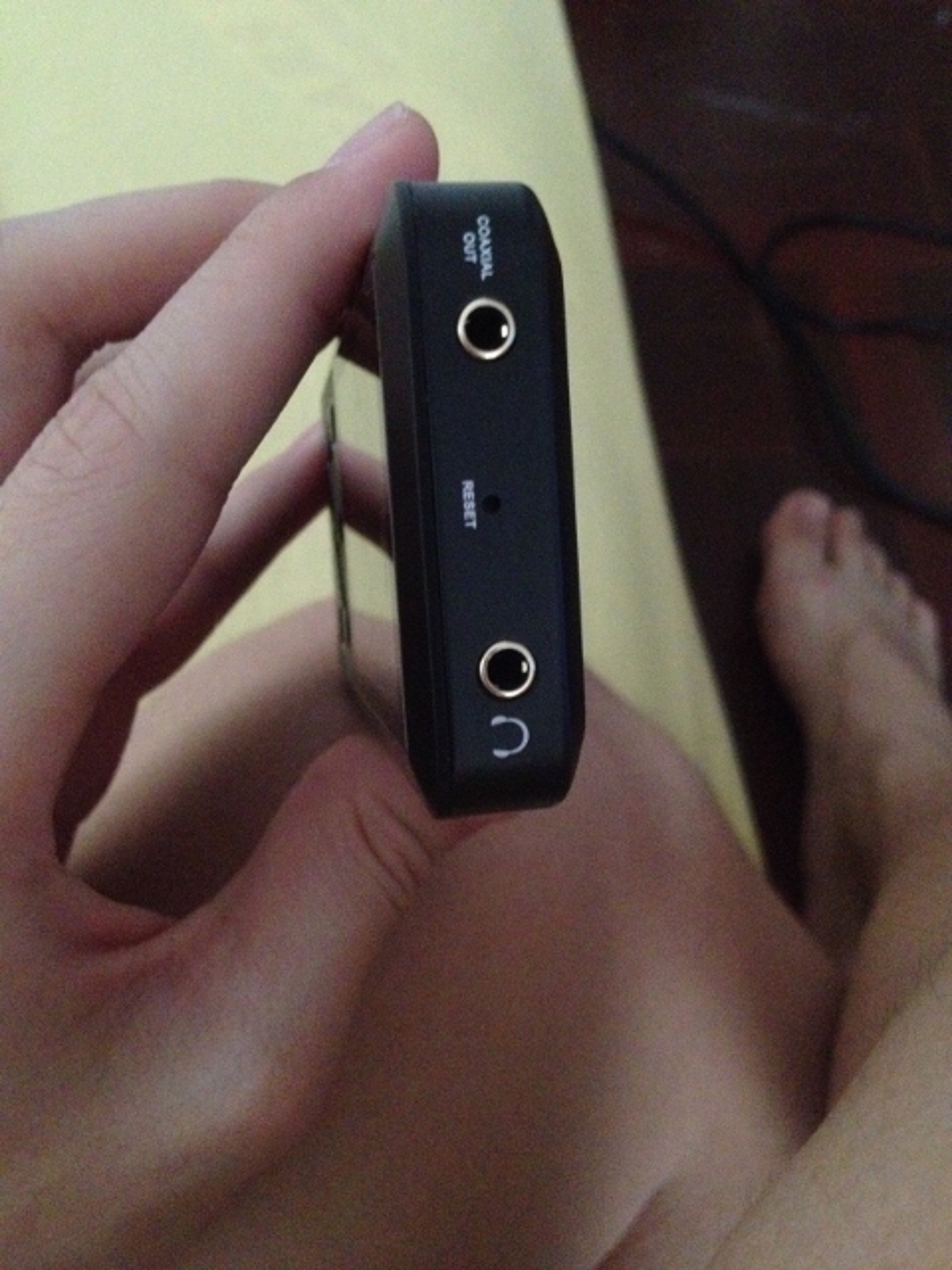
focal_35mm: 35
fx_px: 1283
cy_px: 635
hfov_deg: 40.7
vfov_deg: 52.6
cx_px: 476
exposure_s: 1/15
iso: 800
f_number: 2.4
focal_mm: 4.28
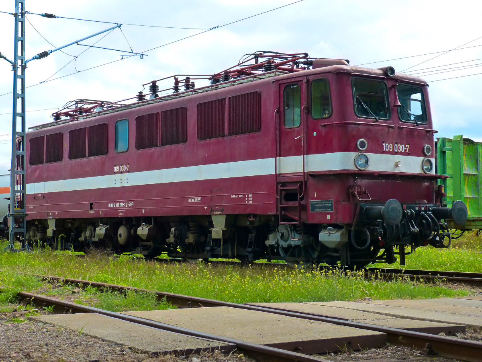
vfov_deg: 29.1
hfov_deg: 38.2
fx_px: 696
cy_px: 181
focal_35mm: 50
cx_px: 241
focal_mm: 9
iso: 160
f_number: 4
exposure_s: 1/400
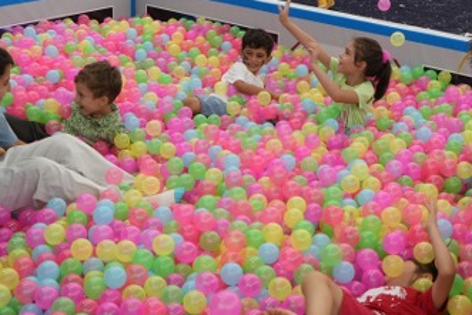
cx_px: 237
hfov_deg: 34.5
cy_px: 148
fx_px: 761
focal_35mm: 58
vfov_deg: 23.4
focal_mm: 30
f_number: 4
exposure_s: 1/320
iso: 2000
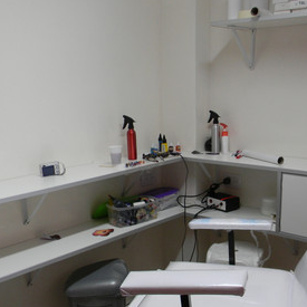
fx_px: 452
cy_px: 189
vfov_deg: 37.4
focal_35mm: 45
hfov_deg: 37.5
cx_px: 170
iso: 130
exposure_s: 1/30
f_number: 3.5
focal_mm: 5
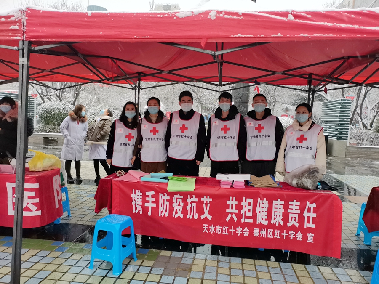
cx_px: 190
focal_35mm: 26
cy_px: 142
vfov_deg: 53.1
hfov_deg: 67.3
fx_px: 285
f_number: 1.8
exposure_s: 1/143
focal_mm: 5.58
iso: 50
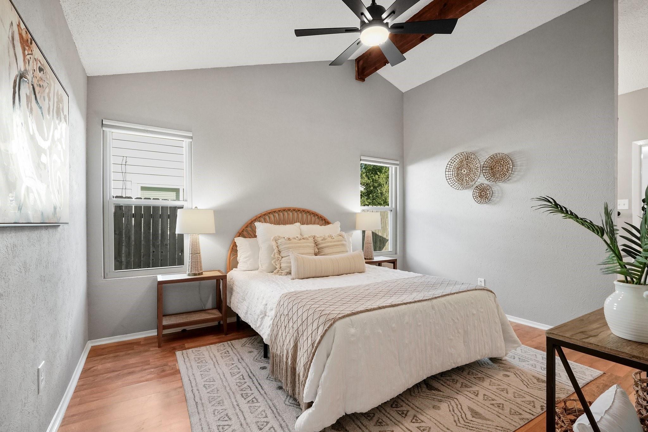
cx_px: 324
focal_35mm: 16
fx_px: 288
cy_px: 216
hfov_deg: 96.7
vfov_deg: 73.7
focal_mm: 16
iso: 2000
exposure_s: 1/20
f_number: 8
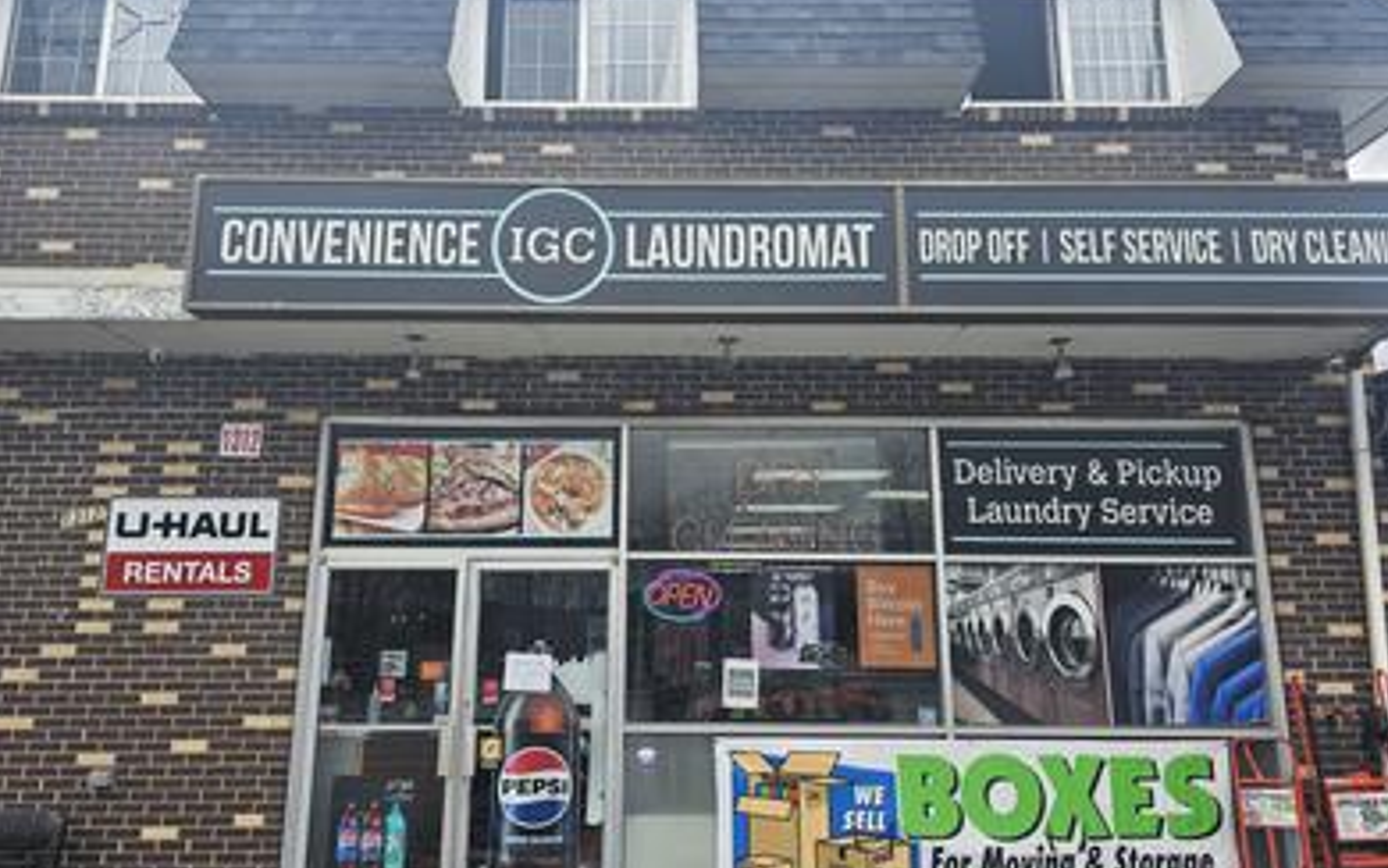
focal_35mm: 25
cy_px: 455
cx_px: 705
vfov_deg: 49.3
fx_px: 946
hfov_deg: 72.5
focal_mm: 6.3
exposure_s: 1/222
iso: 10
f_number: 1.7
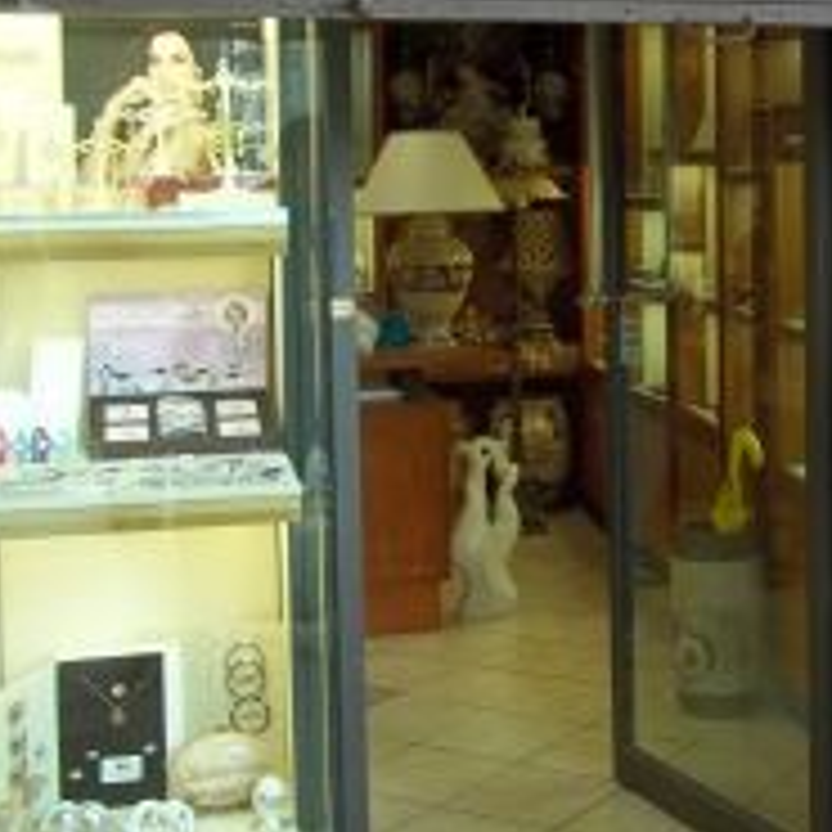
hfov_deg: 27.5
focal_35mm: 60
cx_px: 765
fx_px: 1632
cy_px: 252
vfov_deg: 28.3
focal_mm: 6.5
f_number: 3.1
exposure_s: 1/40
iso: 64
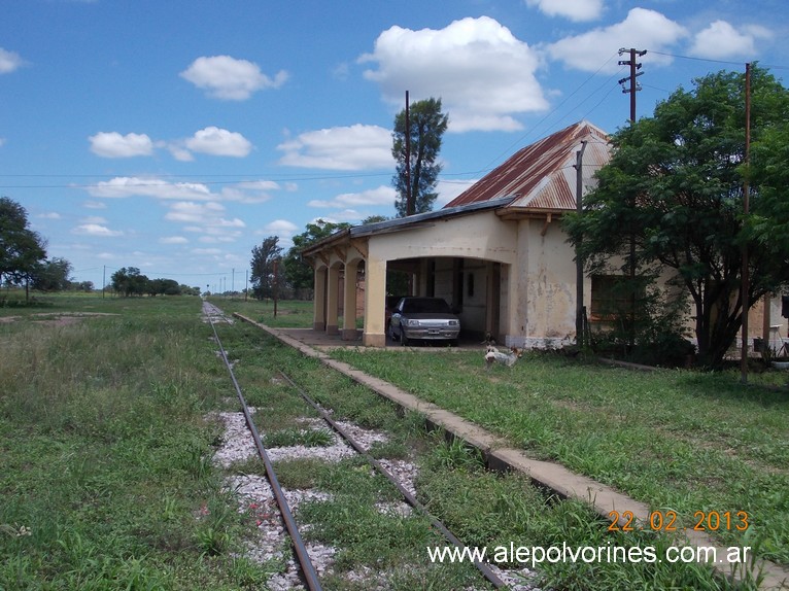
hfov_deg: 43.9
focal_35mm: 43
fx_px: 980
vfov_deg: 33.6
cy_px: 296
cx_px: 394
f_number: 6.5
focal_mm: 6.1
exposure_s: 1/320
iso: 80
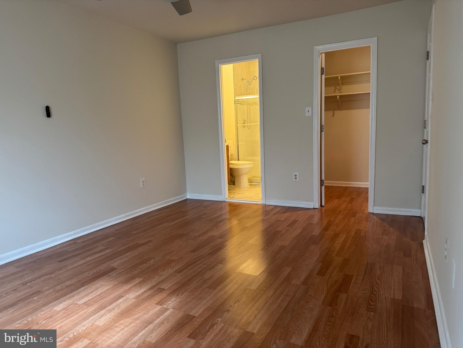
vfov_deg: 56.8
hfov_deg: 71.6
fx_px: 321
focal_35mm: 24
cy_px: 174
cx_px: 232
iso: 250
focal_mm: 6.76
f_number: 1.78
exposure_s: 1/60
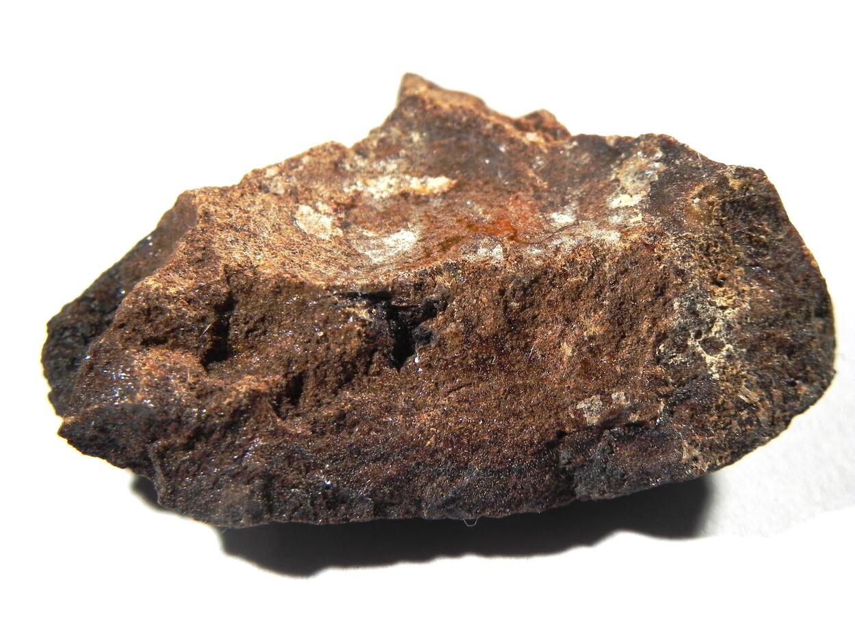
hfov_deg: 18.7
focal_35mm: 105
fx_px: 2594
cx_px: 428
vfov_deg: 14.1
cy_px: 320
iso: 160
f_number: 4
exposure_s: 1/110
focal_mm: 18.8
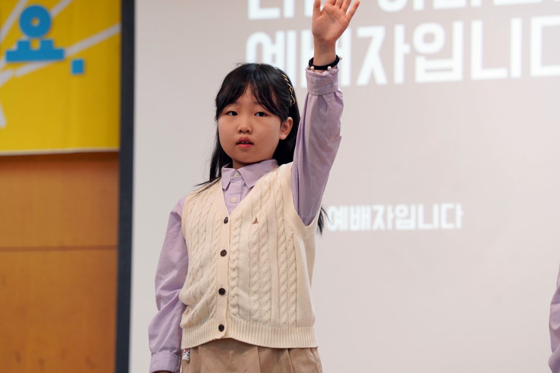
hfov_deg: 14.3
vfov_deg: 9.6
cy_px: 186
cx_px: 280
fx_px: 2224
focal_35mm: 143
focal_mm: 143
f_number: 4
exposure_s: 1/160
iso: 1000
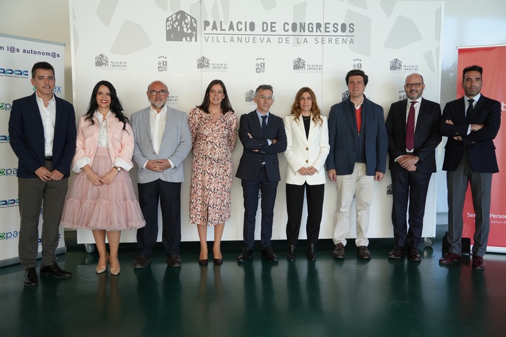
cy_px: 168
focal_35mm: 36
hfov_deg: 53.1
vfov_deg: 36.9
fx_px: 506
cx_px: 253
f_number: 4
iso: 320
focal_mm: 36
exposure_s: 1/160
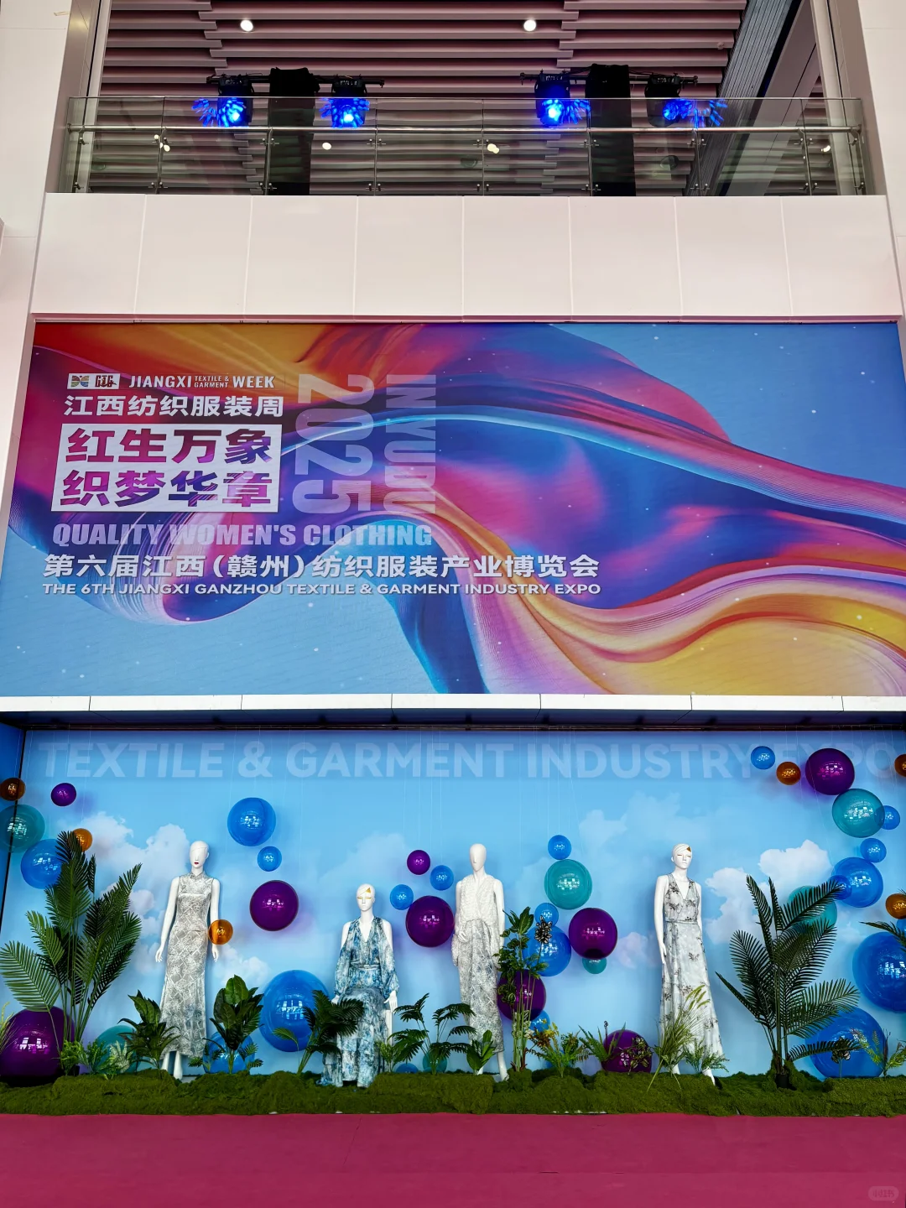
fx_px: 907
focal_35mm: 26
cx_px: 453
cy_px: 604
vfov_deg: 67.3
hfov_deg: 53.1
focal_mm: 5.96
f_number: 1.6
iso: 40
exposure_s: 1/260
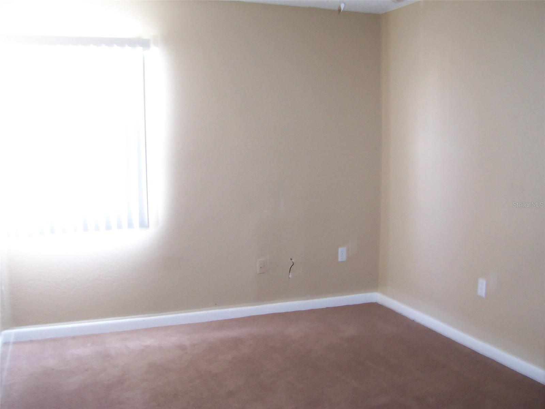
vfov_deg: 38.7
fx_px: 583
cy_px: 204
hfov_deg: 50.1
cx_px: 272
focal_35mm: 37
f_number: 2.8
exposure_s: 1/3
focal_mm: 5.6
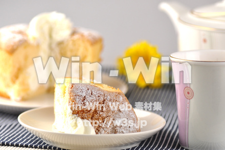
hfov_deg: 15.2
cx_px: 112
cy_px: 75
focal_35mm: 135
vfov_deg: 10.1
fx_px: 843
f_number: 5
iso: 400
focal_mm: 90
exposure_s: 1/400
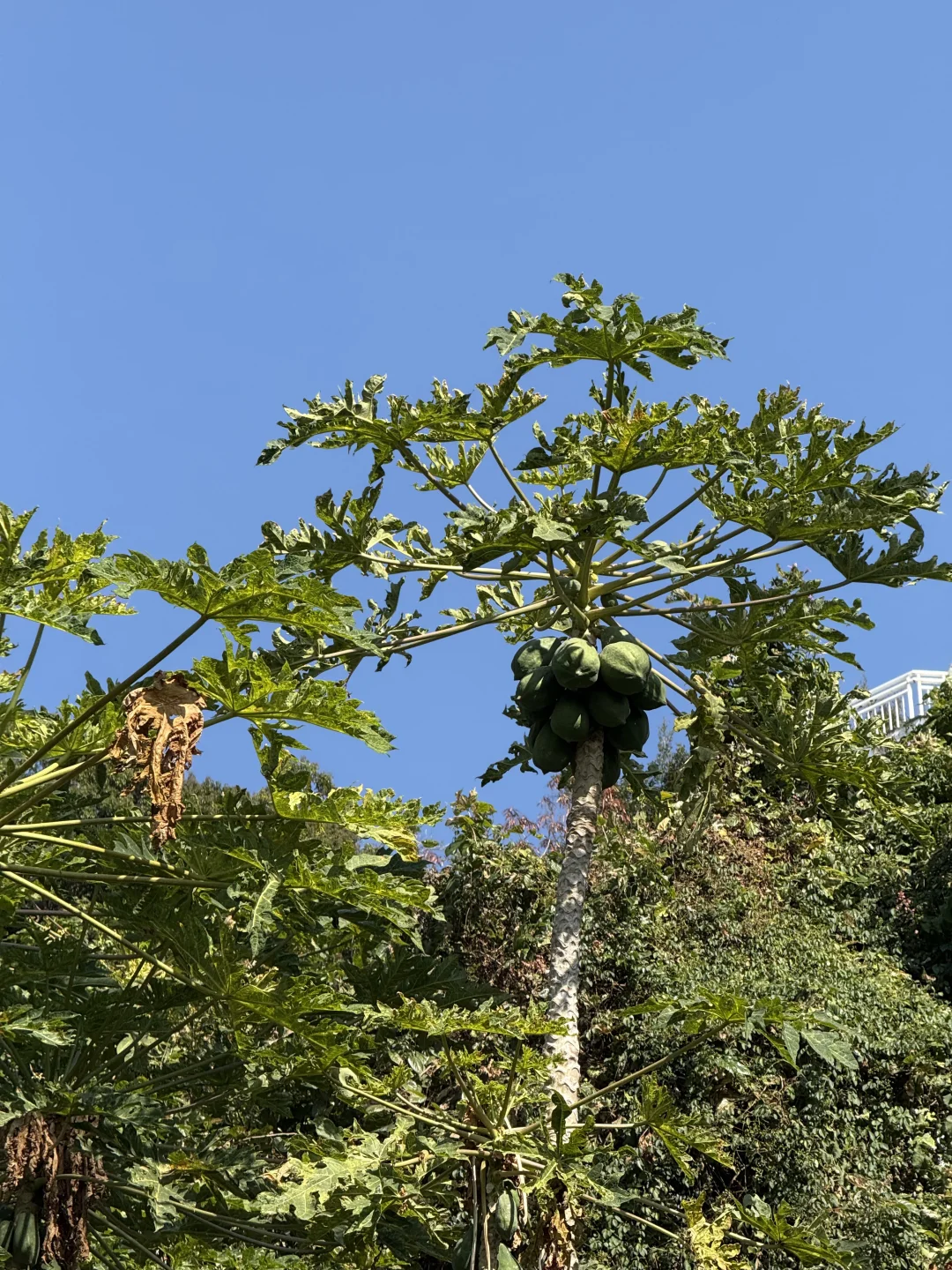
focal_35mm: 120
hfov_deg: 12.3
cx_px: 476
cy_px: 635
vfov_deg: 16.4
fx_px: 4400
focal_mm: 15.66
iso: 64
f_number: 2.8
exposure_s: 1/1080
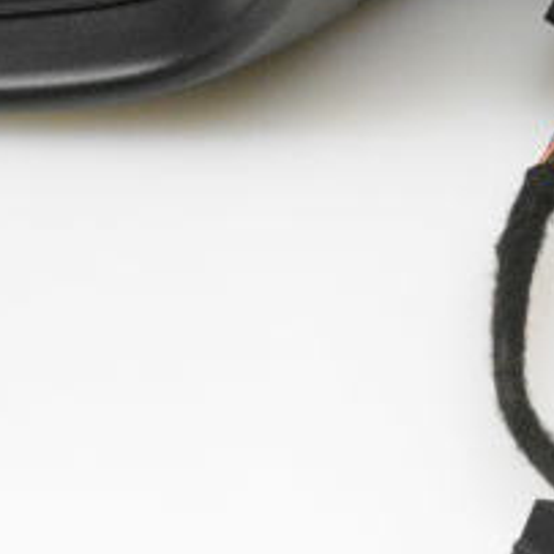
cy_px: -106
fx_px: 5595
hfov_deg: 5.7
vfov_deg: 5.6
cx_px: 489
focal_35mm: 309
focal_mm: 48
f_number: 10
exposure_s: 1/400
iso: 6400
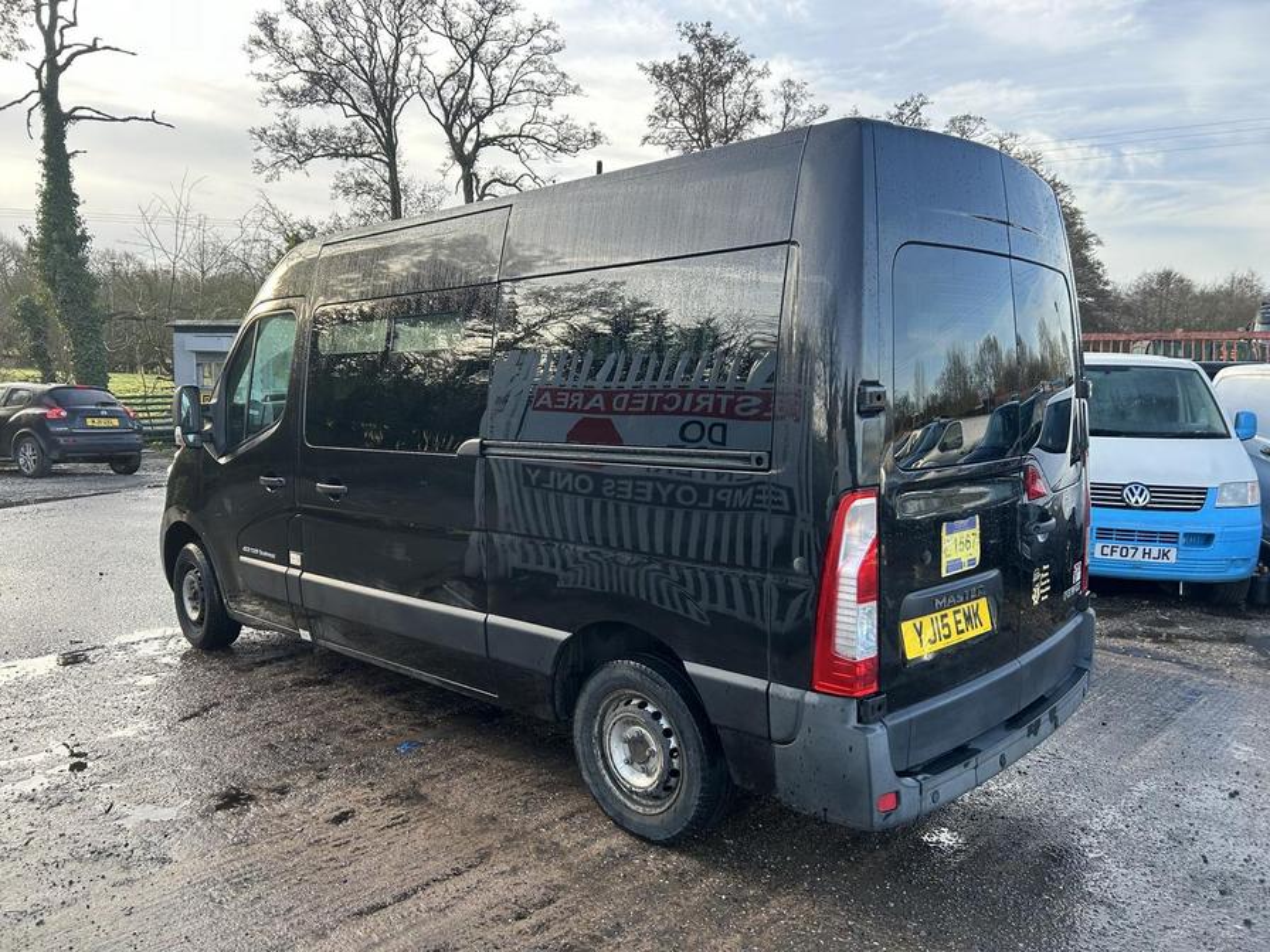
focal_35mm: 26
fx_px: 954
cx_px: 635
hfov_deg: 67.3
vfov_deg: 53.1
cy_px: 476
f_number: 1.5
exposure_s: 1/338
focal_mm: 5.7
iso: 50
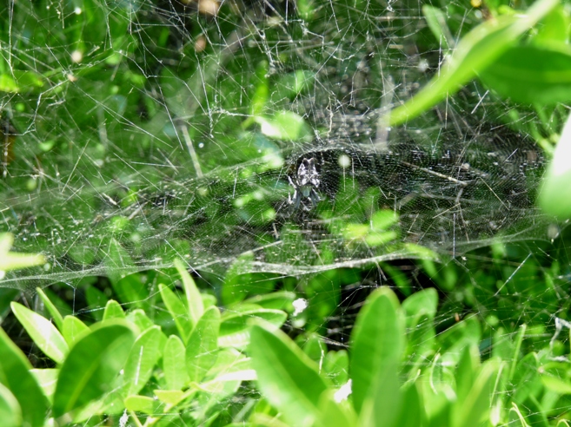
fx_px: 1797
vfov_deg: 13.6
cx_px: 286
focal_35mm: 109
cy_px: 214
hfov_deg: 18.1
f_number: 3.6
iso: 100
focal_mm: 19.4
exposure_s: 1/125
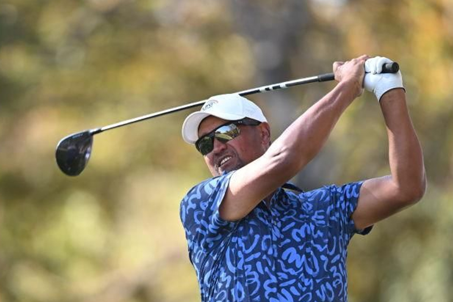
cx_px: 166
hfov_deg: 3.1
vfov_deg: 2.1
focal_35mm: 664
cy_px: 204
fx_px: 8356
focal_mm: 400
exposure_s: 1/1250
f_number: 2.8
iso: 500
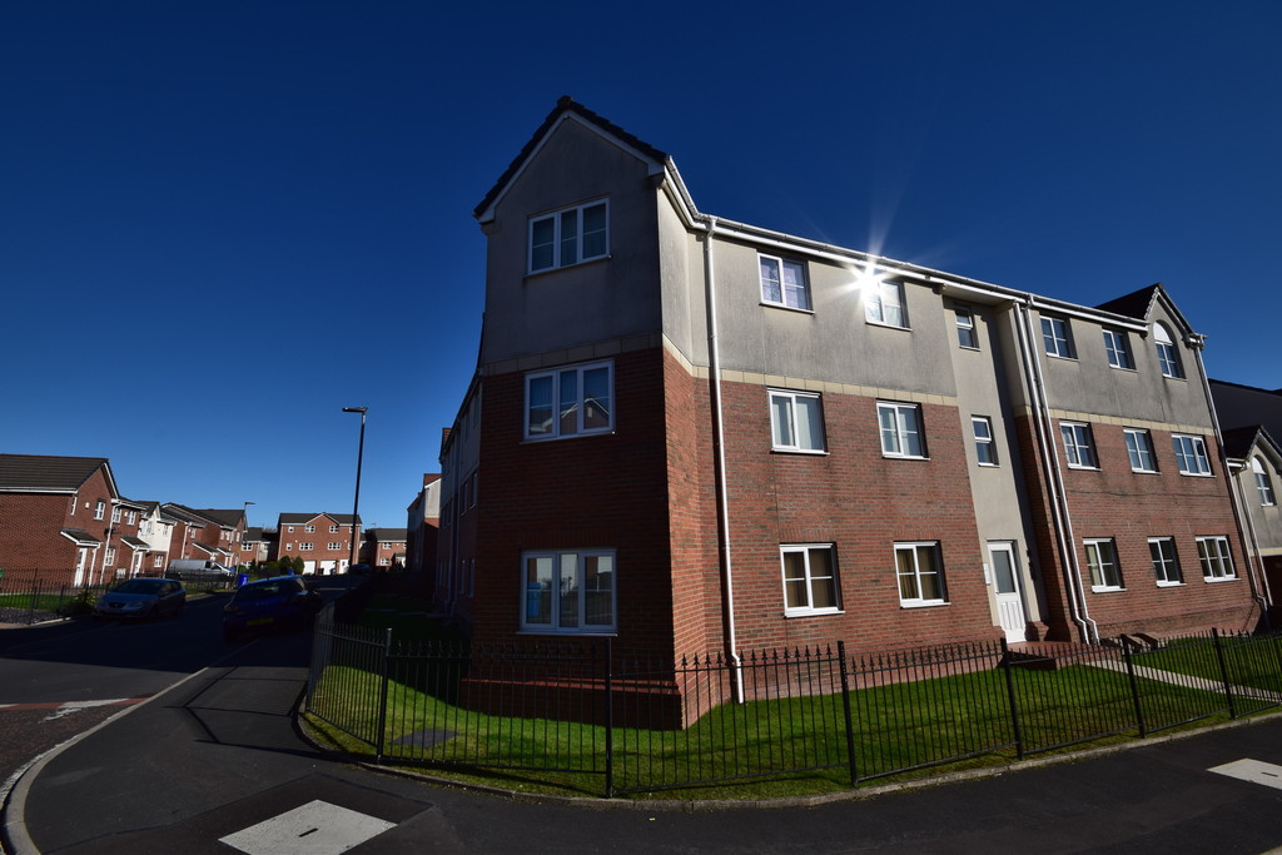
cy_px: 428
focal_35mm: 15
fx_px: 534
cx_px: 641
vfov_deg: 77.3
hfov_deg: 100.4
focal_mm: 10
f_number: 11
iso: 360
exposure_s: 1/500
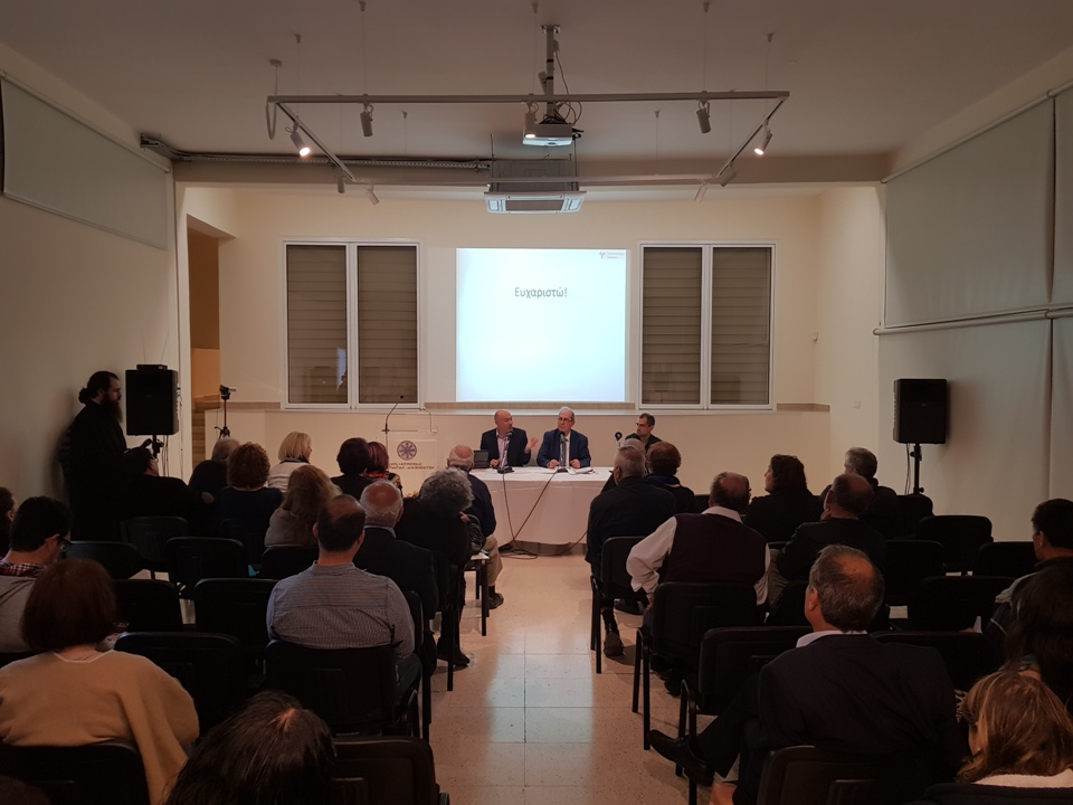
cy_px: 402
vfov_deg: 53.1
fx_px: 806
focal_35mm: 26
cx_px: 536
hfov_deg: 67.3
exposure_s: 1/50
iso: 100
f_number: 1.7
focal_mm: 4.2
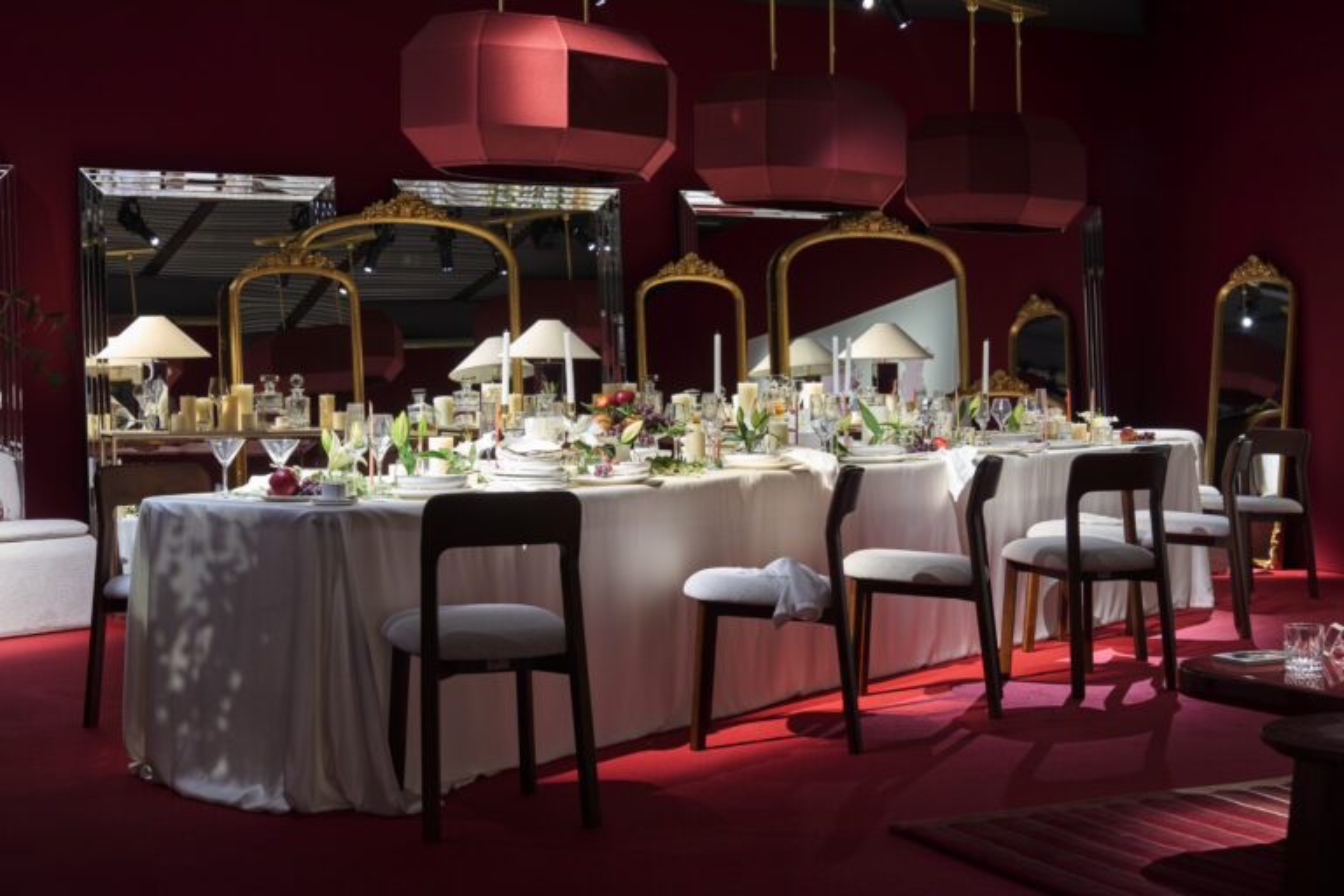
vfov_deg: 25.5
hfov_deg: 37.5
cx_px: 672
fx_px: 1979
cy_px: 448
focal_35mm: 53
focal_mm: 53
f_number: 6.3
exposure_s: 1/5
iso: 320
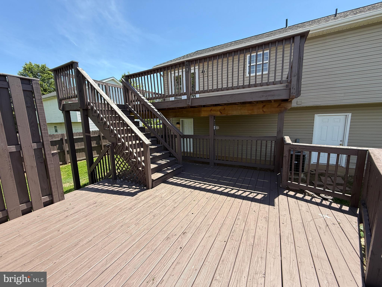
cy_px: 144
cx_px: 191
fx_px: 154
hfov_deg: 102.1
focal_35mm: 14
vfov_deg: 85.7
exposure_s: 1/625
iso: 64
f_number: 2.2
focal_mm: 2.22
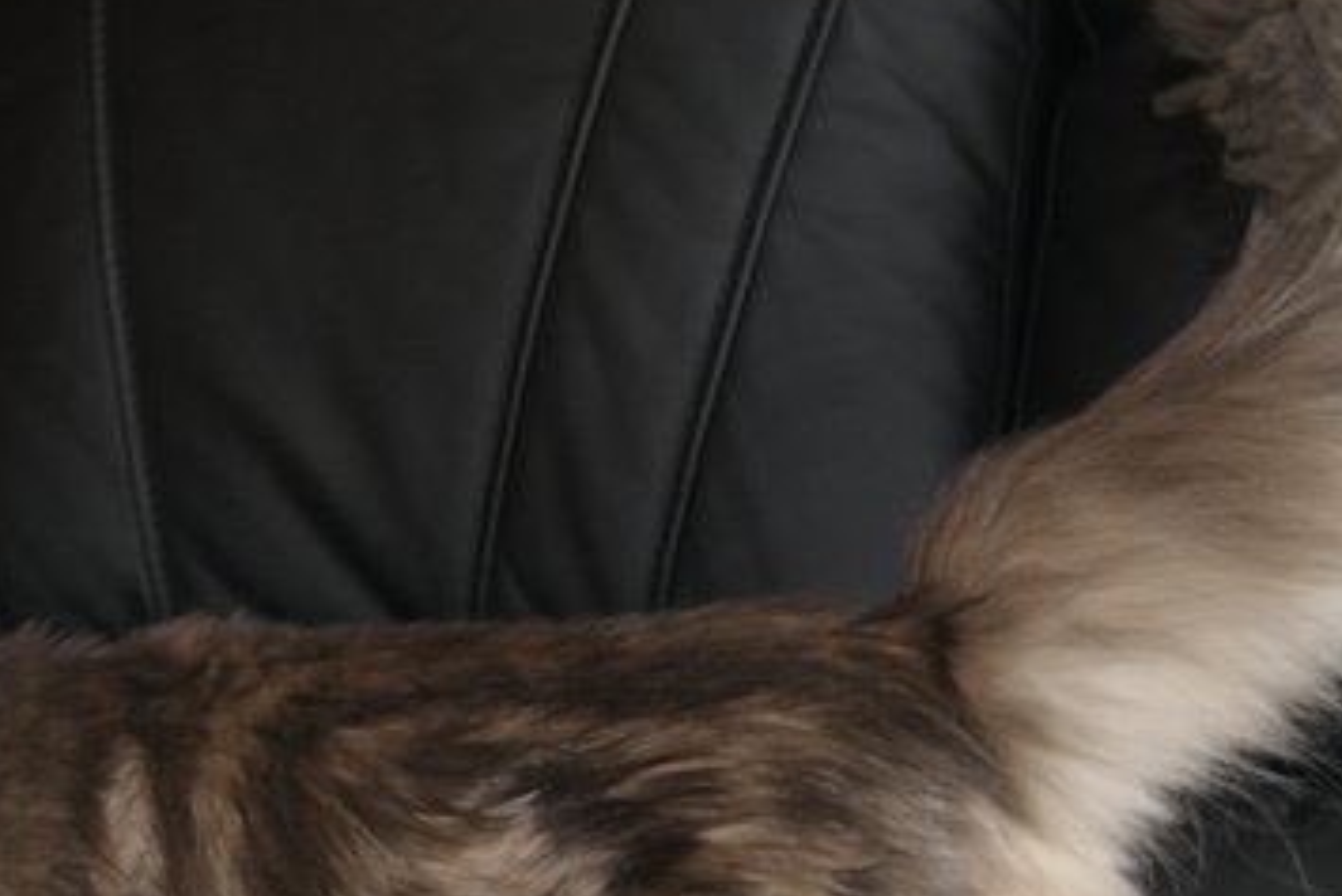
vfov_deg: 17.6
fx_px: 2871
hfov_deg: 26.0
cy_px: 709
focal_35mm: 77
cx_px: 336
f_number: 5.6
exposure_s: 1/60
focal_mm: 28
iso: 400
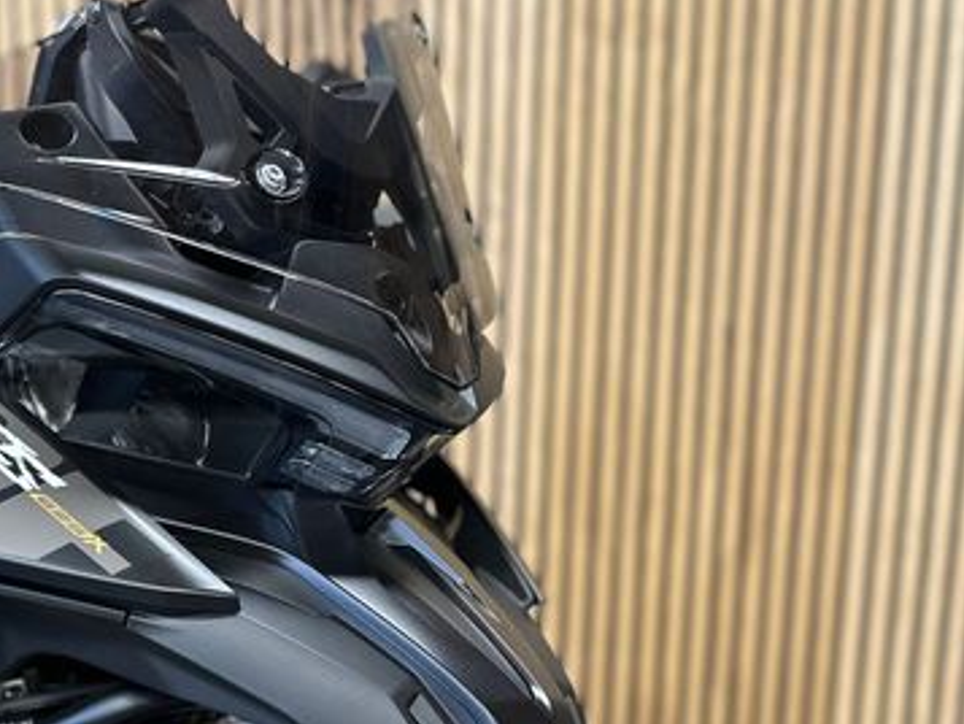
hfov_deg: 41.0
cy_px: 554
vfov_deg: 32.9
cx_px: 127
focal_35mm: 43
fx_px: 1198
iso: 200
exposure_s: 1/50
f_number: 1.78
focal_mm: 6.86
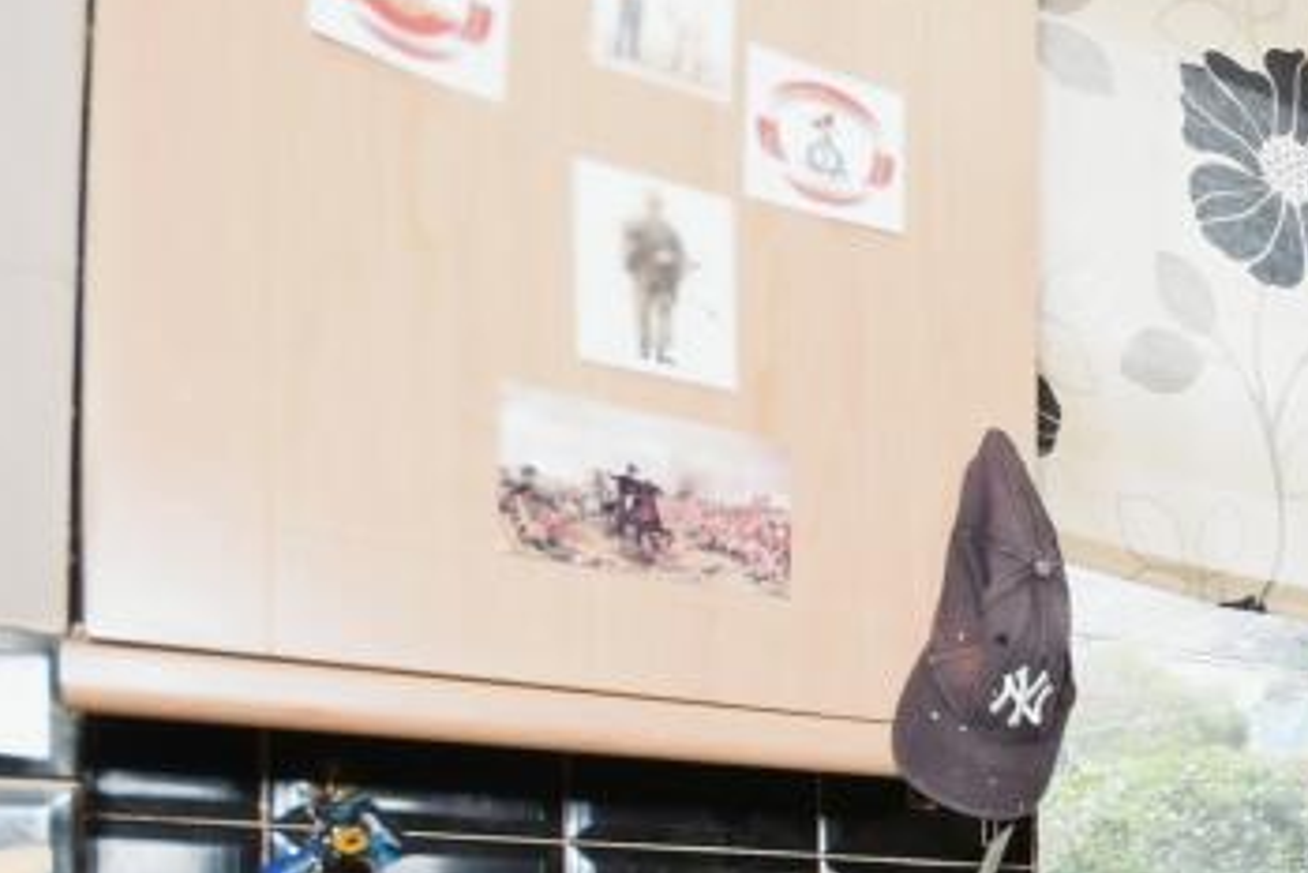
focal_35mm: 44
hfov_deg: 30.6
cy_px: 991
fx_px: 1599
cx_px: 1840
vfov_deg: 27.6
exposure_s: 1/60
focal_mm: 10
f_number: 8
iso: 400
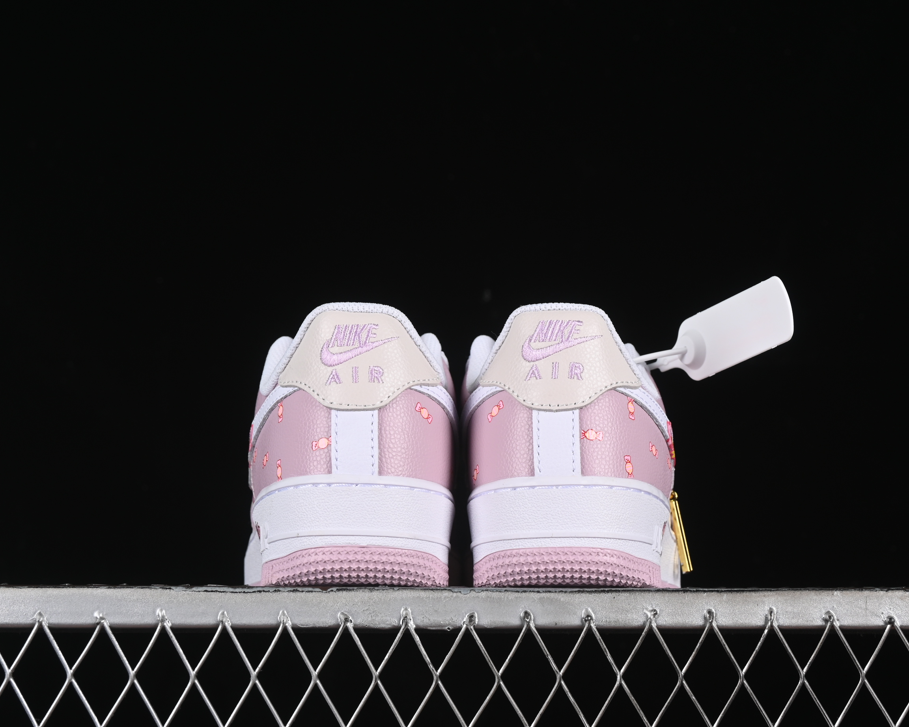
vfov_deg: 18.1
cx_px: 470
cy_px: 362
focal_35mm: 85
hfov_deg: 22.5
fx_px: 2287
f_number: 8
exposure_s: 1/80
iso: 160
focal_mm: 50
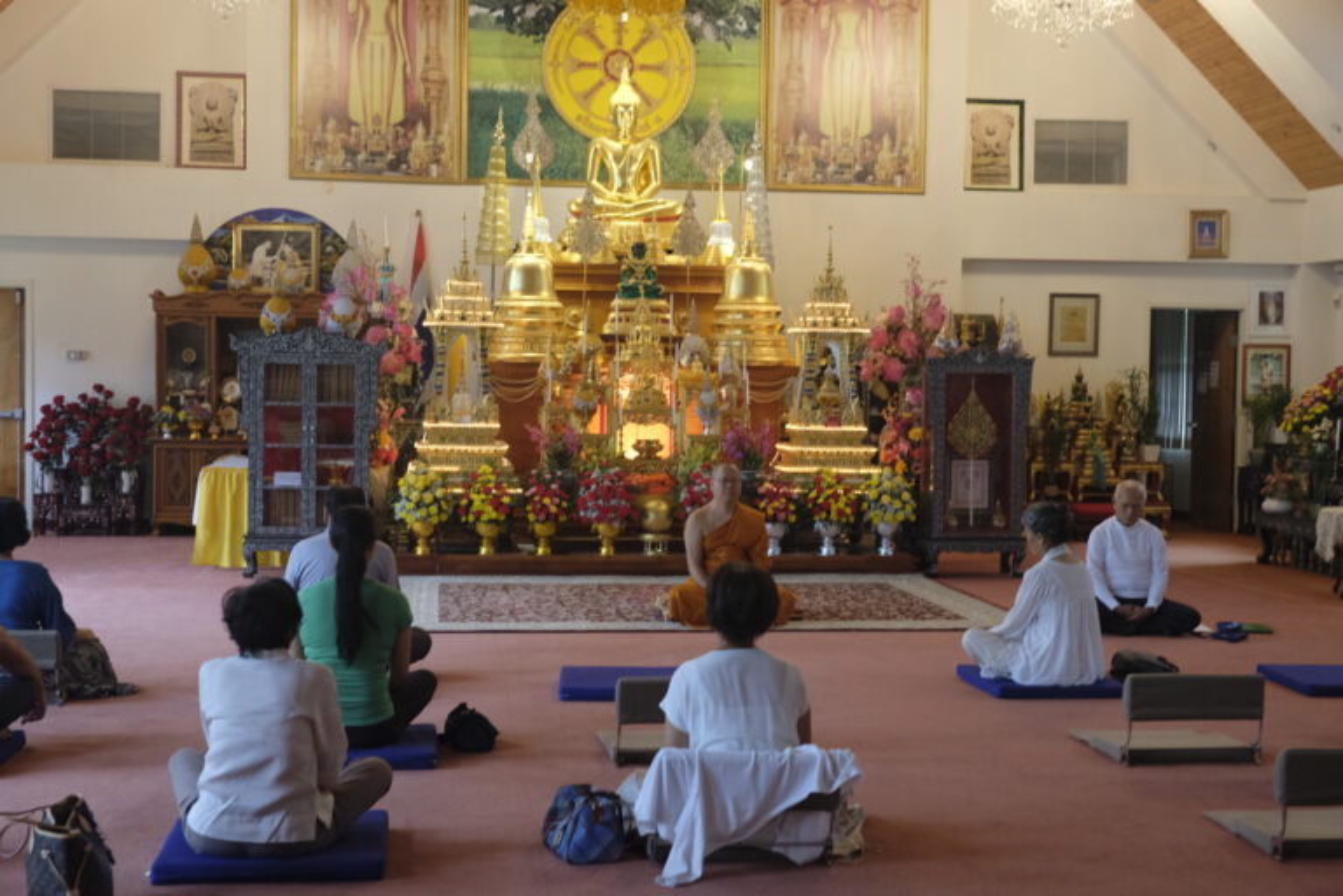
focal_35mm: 48
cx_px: 672
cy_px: 448
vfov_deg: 28.1
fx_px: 1791
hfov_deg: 41.1
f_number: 4
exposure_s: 1/60
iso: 3200
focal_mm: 32
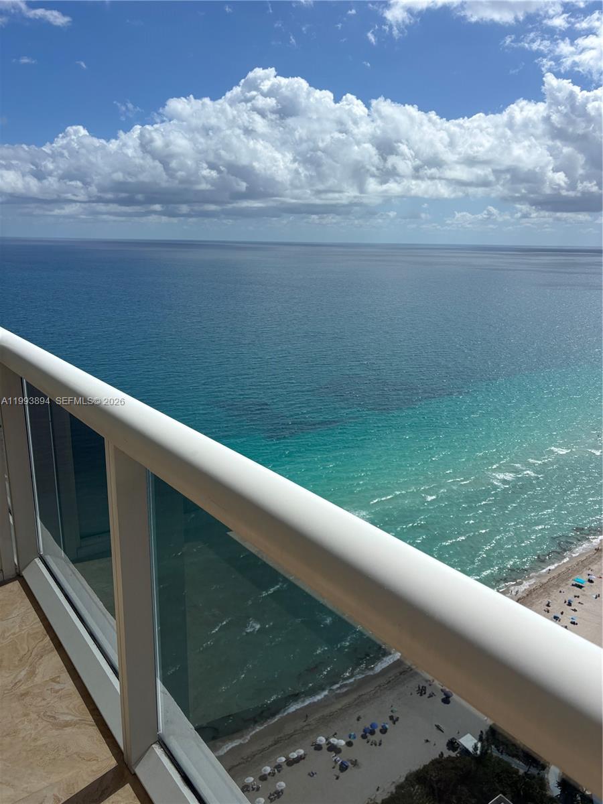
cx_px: 302
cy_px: 402
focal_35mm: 26
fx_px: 604
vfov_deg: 67.3
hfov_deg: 53.1
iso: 50
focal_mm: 5.96
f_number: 1.6
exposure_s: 1/7194
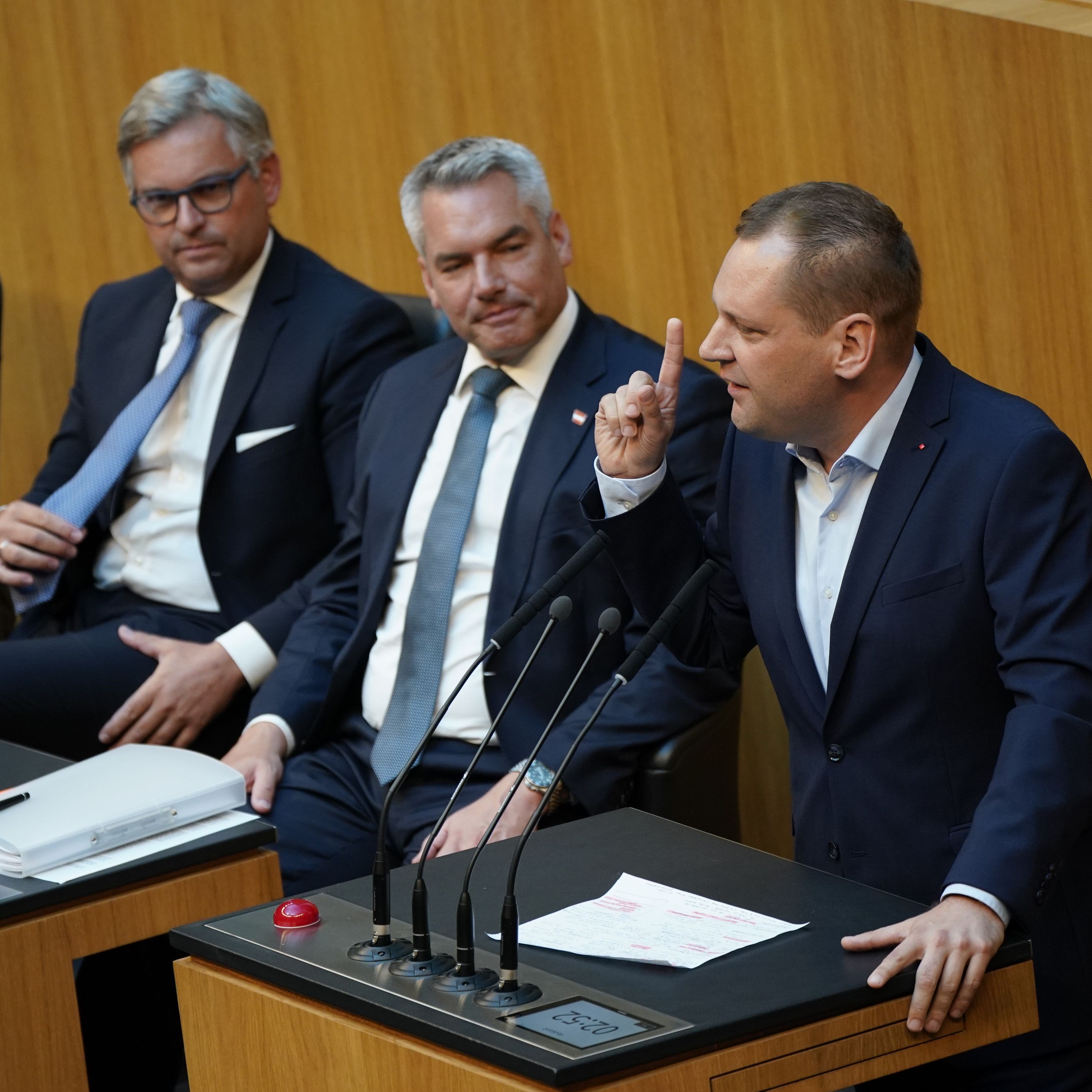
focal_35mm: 350
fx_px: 12492
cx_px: 380
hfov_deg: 5.0
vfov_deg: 5.0
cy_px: 547
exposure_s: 1/400
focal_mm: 274
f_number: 5.6
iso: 2000
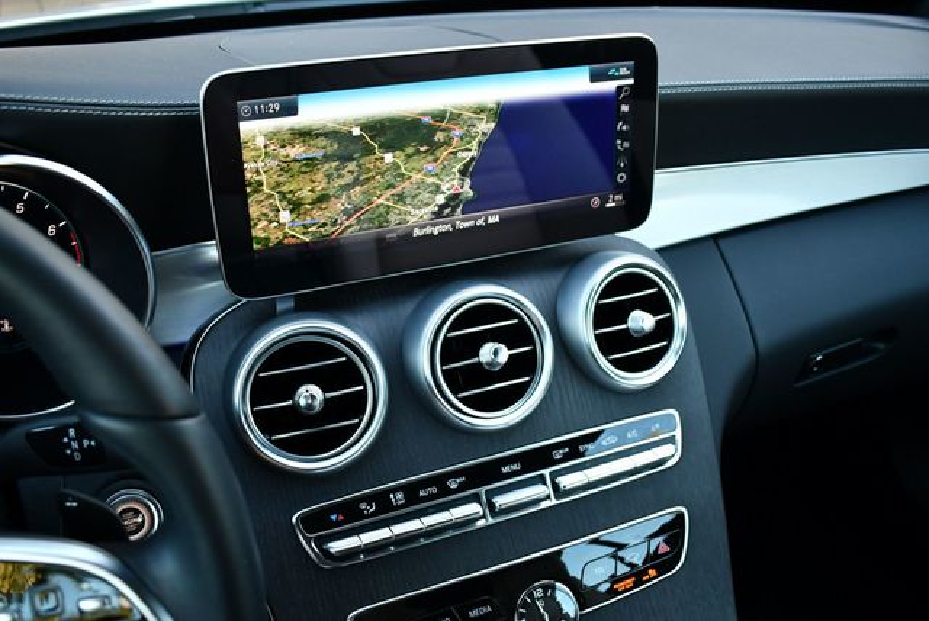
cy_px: 310
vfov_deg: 36.9
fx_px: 930
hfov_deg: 53.1
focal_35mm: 36
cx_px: 464
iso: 800
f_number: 3.5
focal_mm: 18
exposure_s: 1/200
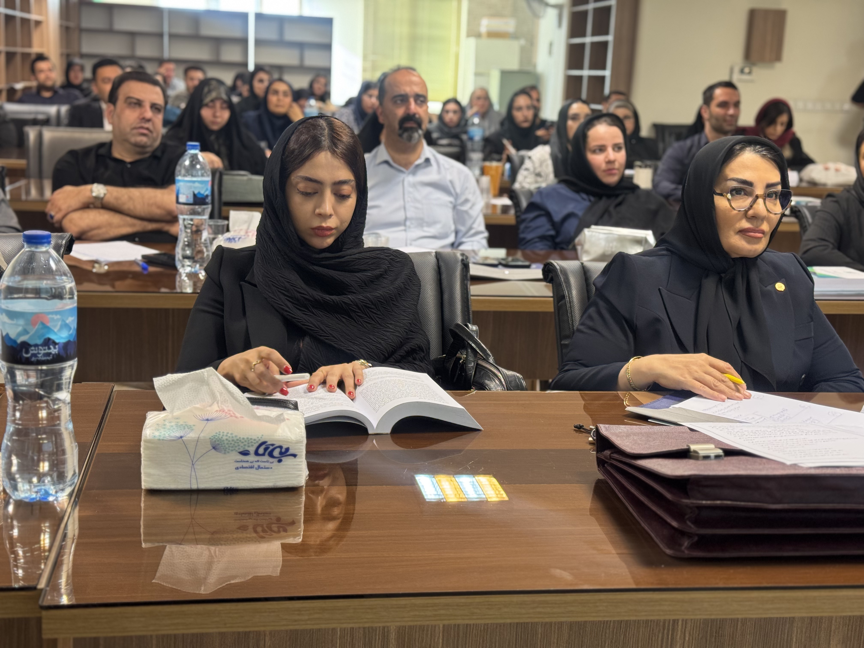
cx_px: 432
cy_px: 324
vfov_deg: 30.3
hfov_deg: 39.7
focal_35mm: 48
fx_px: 1198
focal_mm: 6.76
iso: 160
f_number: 1.78
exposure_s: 1/50
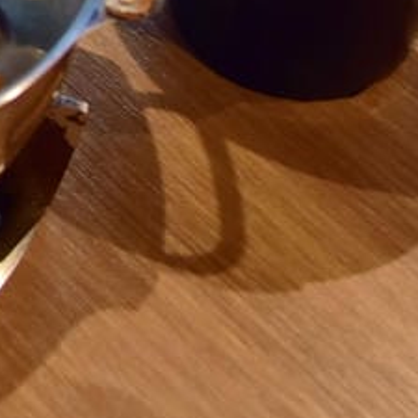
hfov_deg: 11.6
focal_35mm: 136
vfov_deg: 12.2
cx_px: -414
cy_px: -237
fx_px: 1858
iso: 720
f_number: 4
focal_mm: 30
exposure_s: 1/40
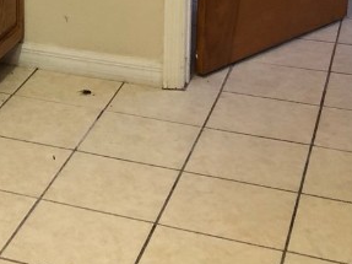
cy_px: -114
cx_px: -102
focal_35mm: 100
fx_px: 1016
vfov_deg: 14.0
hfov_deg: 18.3
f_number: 1.8
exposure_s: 1/15
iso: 40
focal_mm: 3.99
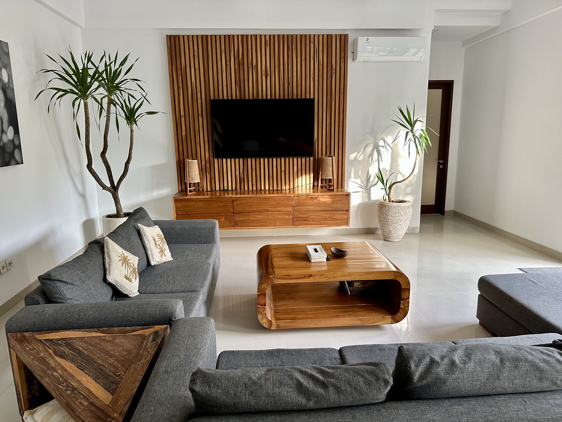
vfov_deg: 56.8
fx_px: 390
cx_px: 281
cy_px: 211
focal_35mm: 24
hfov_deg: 71.6
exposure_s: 1/106
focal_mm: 6.86
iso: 250
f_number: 1.78
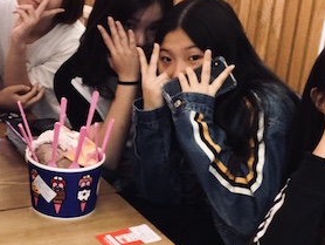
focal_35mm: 69
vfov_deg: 21.3
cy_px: 124
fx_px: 648
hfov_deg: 27.4
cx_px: 54
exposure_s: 1/30
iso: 125
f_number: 2.2
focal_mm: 2.87
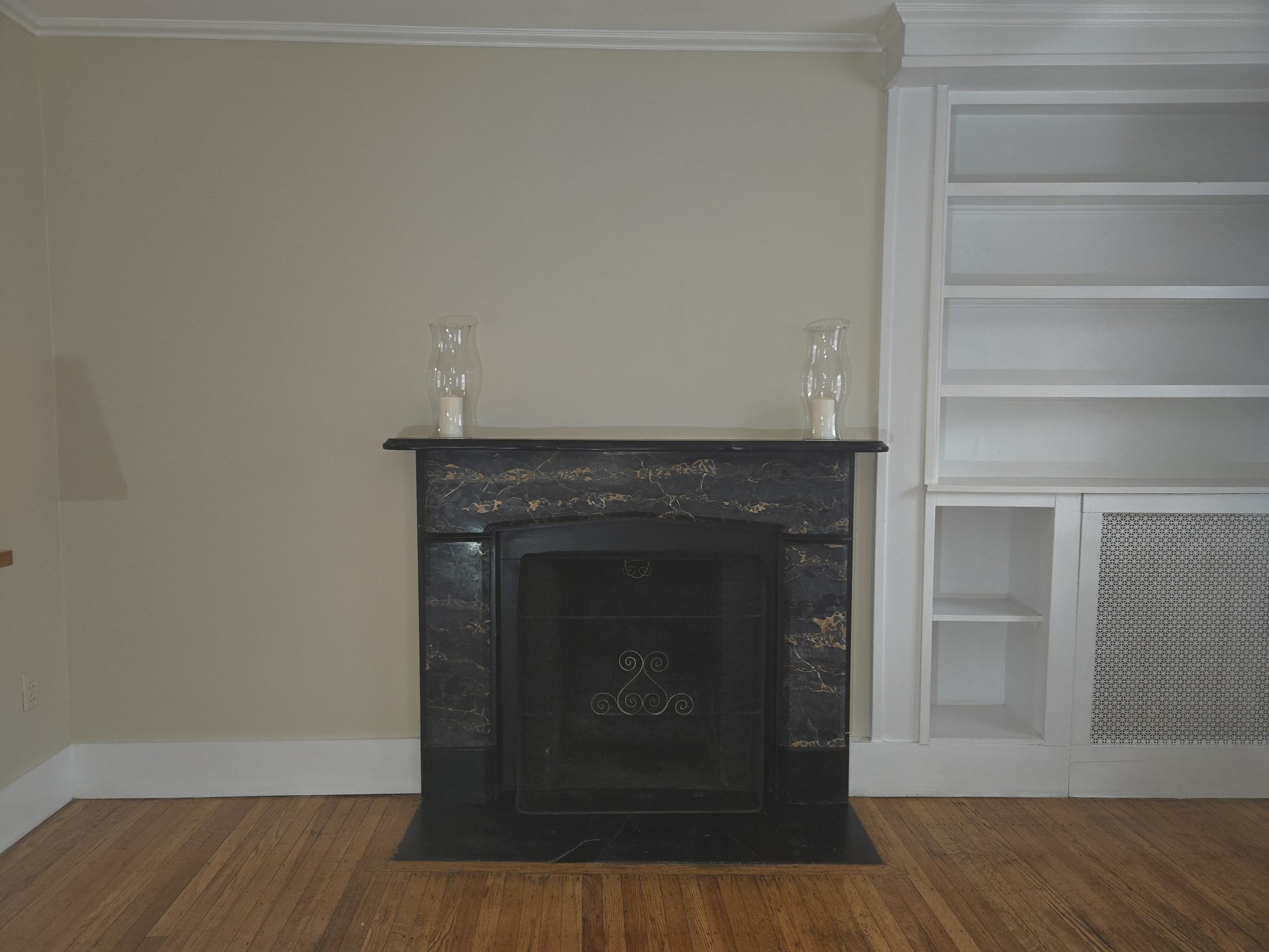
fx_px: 843
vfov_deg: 58.9
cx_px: 634
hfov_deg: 73.9
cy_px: 476
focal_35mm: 23
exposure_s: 1/30
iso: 100
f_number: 1.8
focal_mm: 5.4
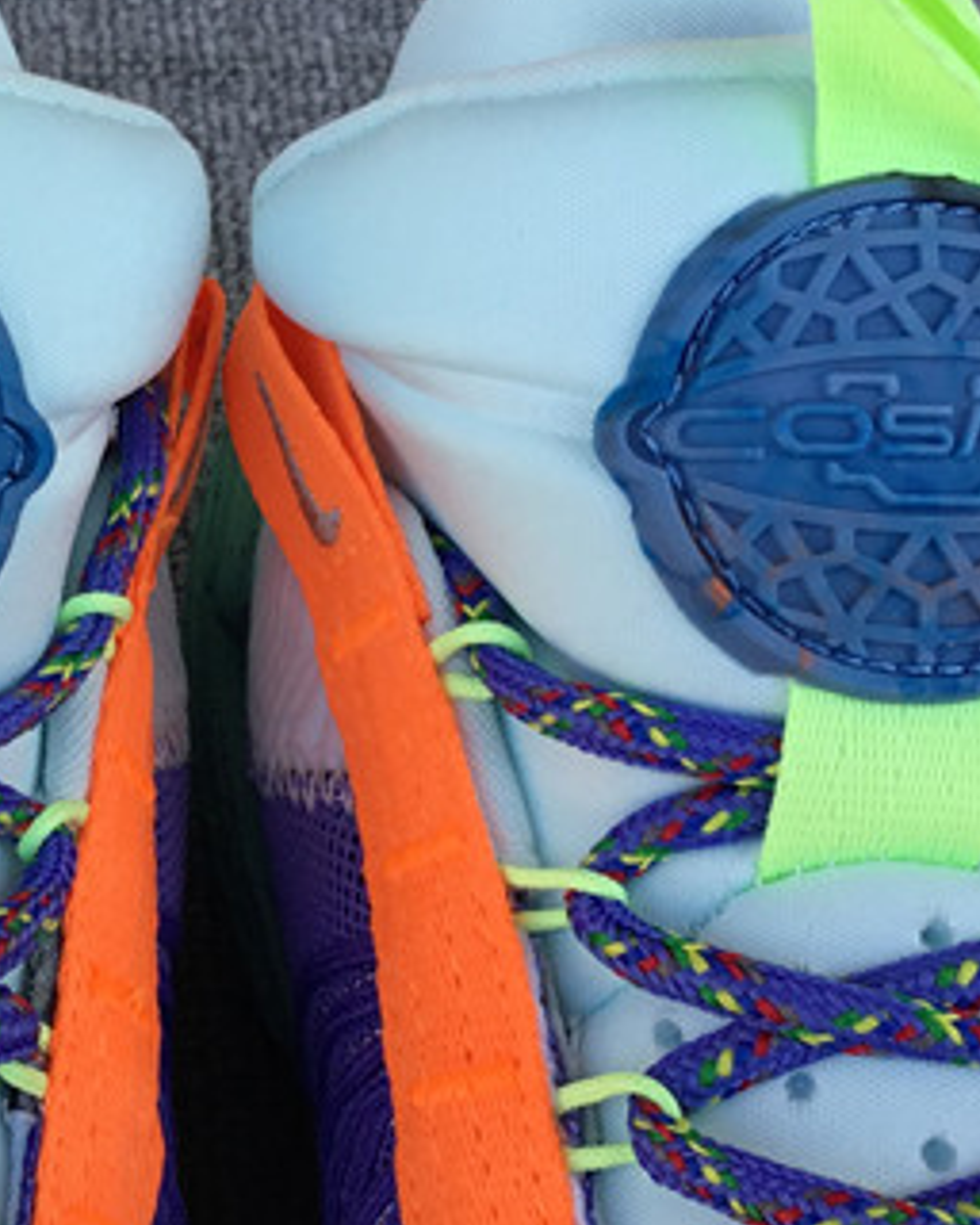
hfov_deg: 17.7
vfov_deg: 22.5
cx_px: 15
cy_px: 622
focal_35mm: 85
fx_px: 3082
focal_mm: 3.3
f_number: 2.4
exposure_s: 1/214
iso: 25
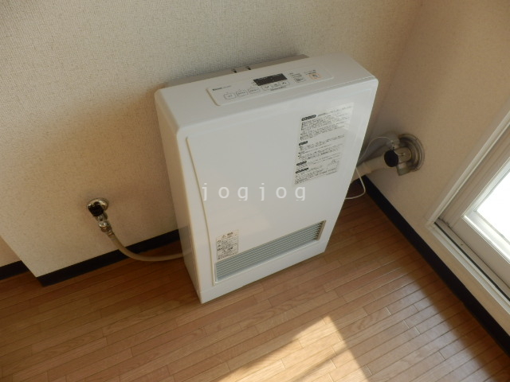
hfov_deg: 71.6
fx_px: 354
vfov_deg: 56.8
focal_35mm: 24
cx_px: 255
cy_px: 191
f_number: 3
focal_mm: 4.2
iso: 80
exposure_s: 1/125
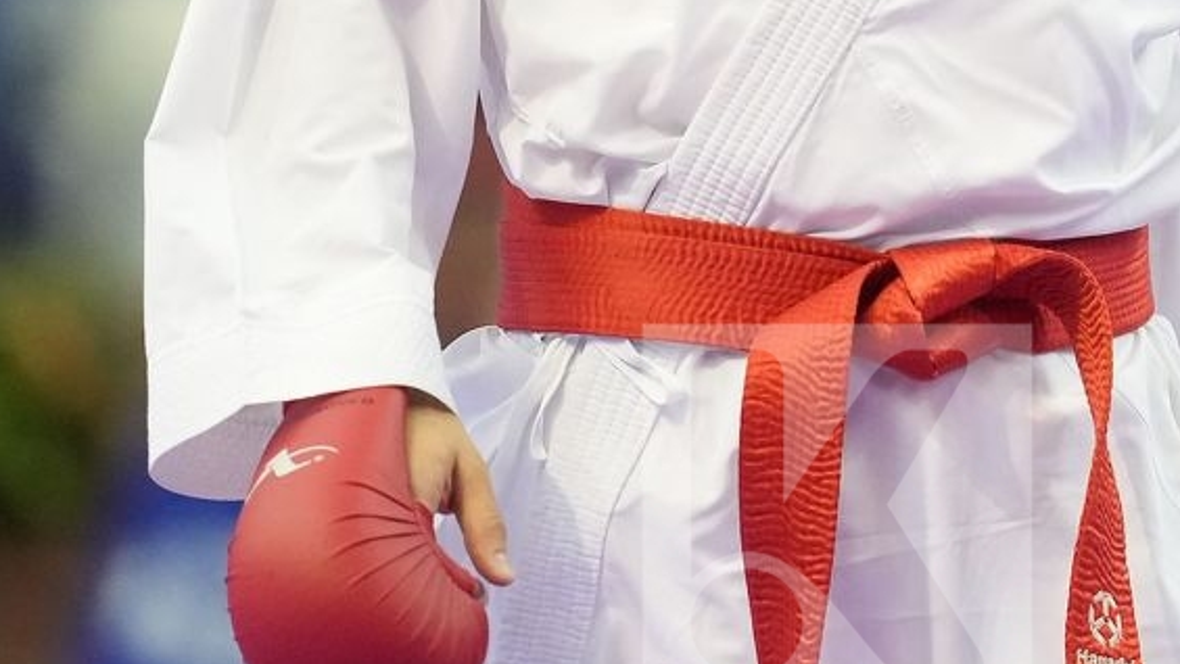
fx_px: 20873
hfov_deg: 3.2
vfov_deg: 1.8
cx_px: 837
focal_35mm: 667
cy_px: -228
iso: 4000
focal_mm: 200
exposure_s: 1/1000
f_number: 2.8
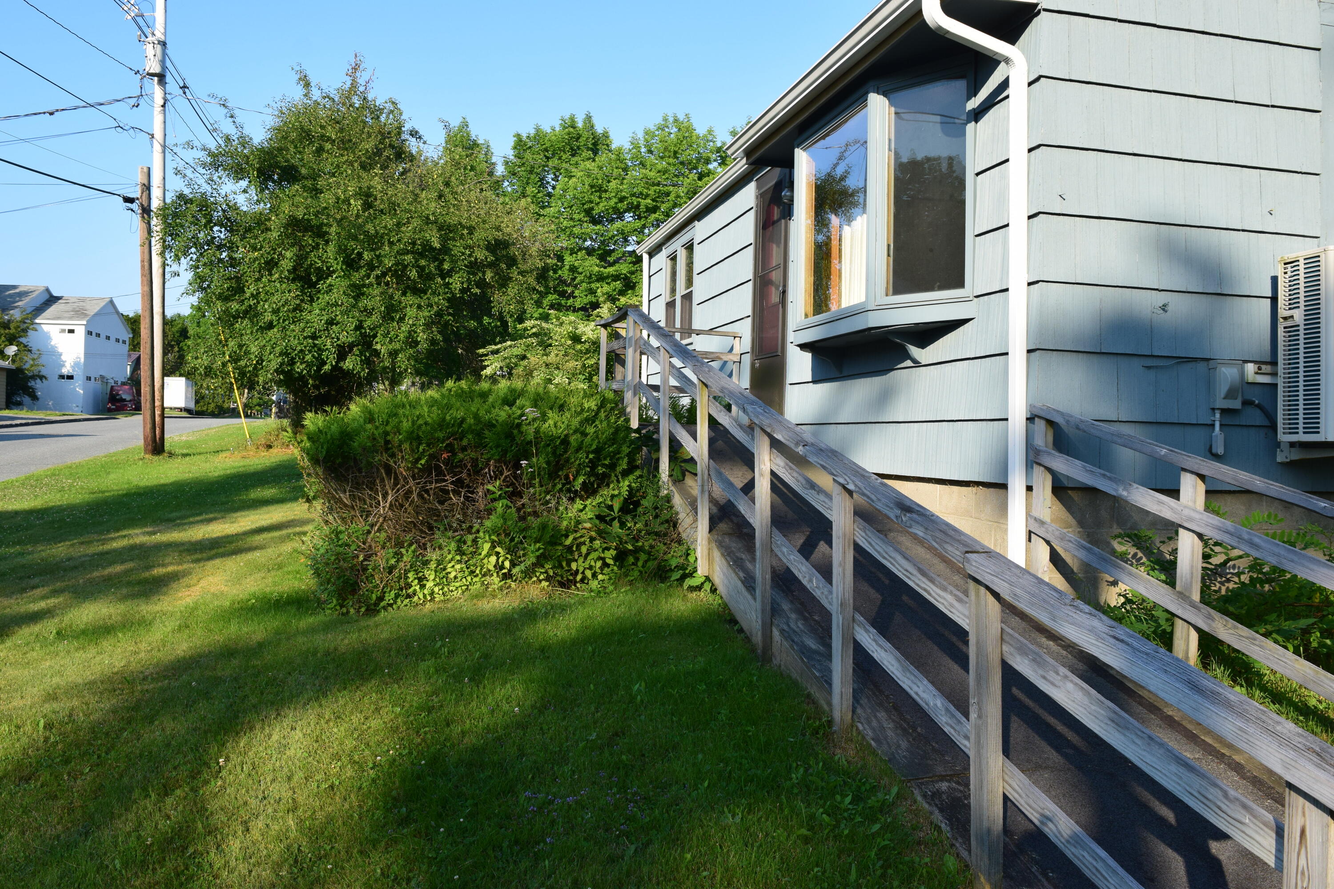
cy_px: 444
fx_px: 1112
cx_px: 667
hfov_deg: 61.9
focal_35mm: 30
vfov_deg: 43.6
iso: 400
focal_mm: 20
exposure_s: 1/400
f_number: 11
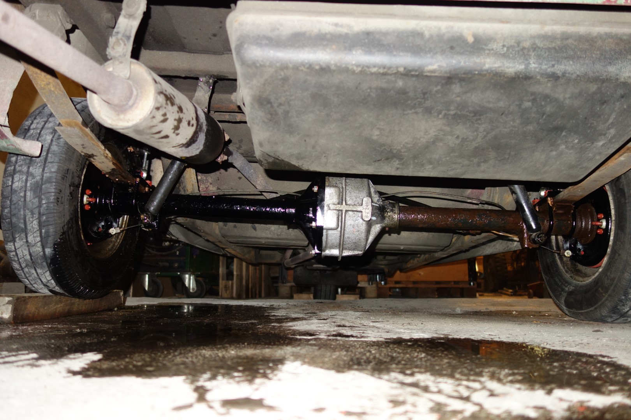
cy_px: 210
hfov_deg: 65.5
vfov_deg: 46.4
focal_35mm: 28
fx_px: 491
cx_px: 316
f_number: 1.8
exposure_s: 1/30
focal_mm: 10.4
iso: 200
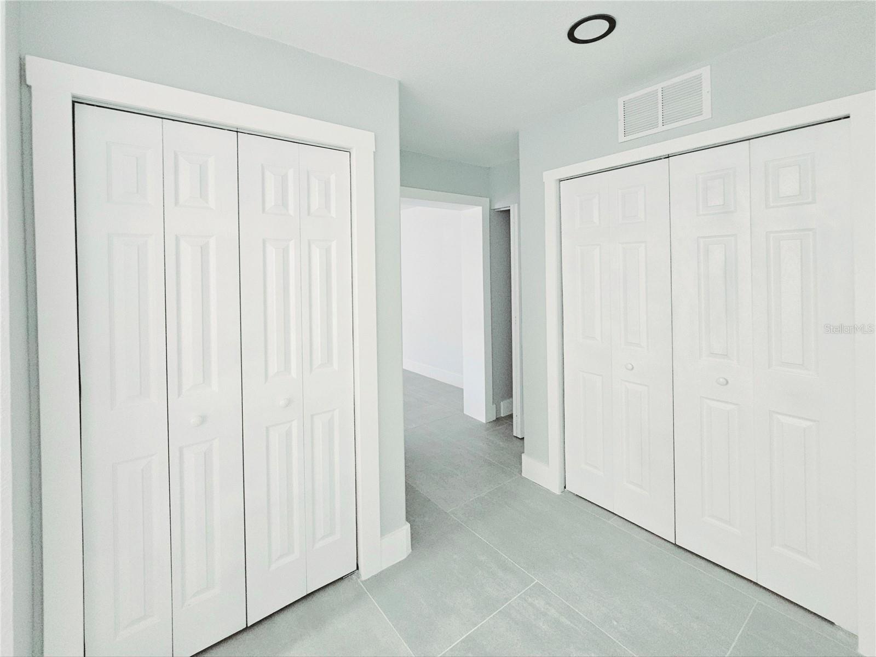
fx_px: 329
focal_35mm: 13
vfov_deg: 89.9
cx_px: 438
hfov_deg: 106.2
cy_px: 328
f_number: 2.2
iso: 320
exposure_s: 1/30
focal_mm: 2.2
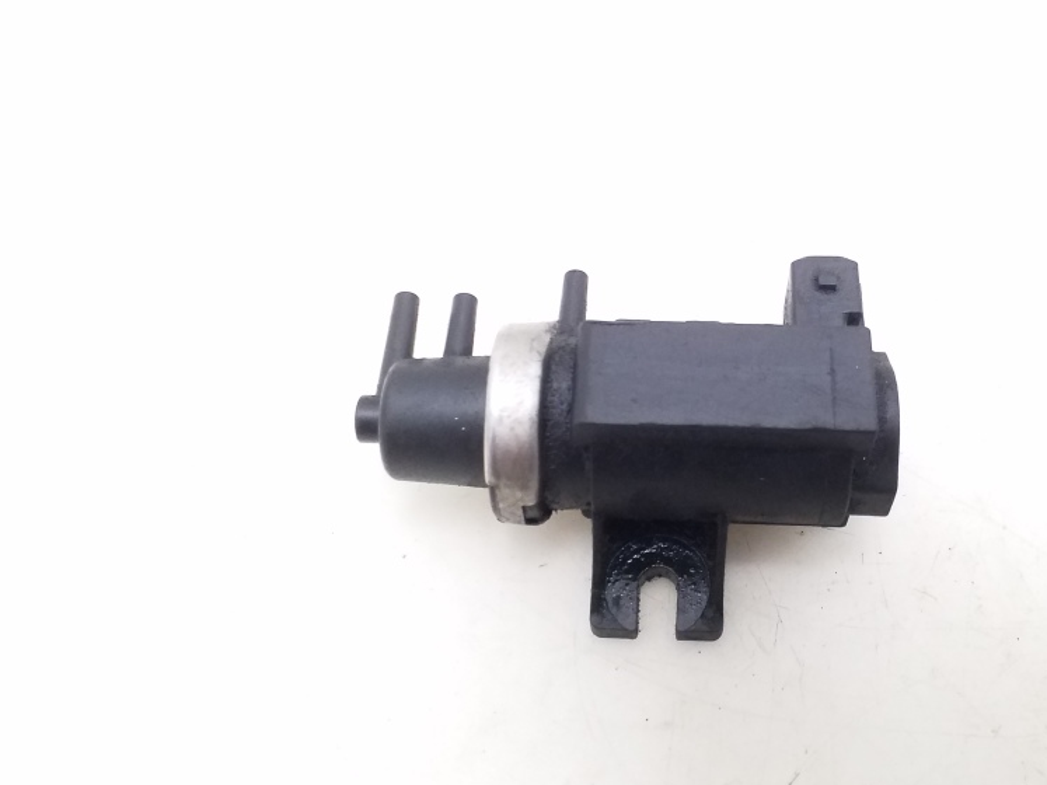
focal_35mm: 37
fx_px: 1119
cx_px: 695
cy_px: 321
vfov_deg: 38.5
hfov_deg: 49.3
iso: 250
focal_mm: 3.6
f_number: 1.9
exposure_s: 1/50
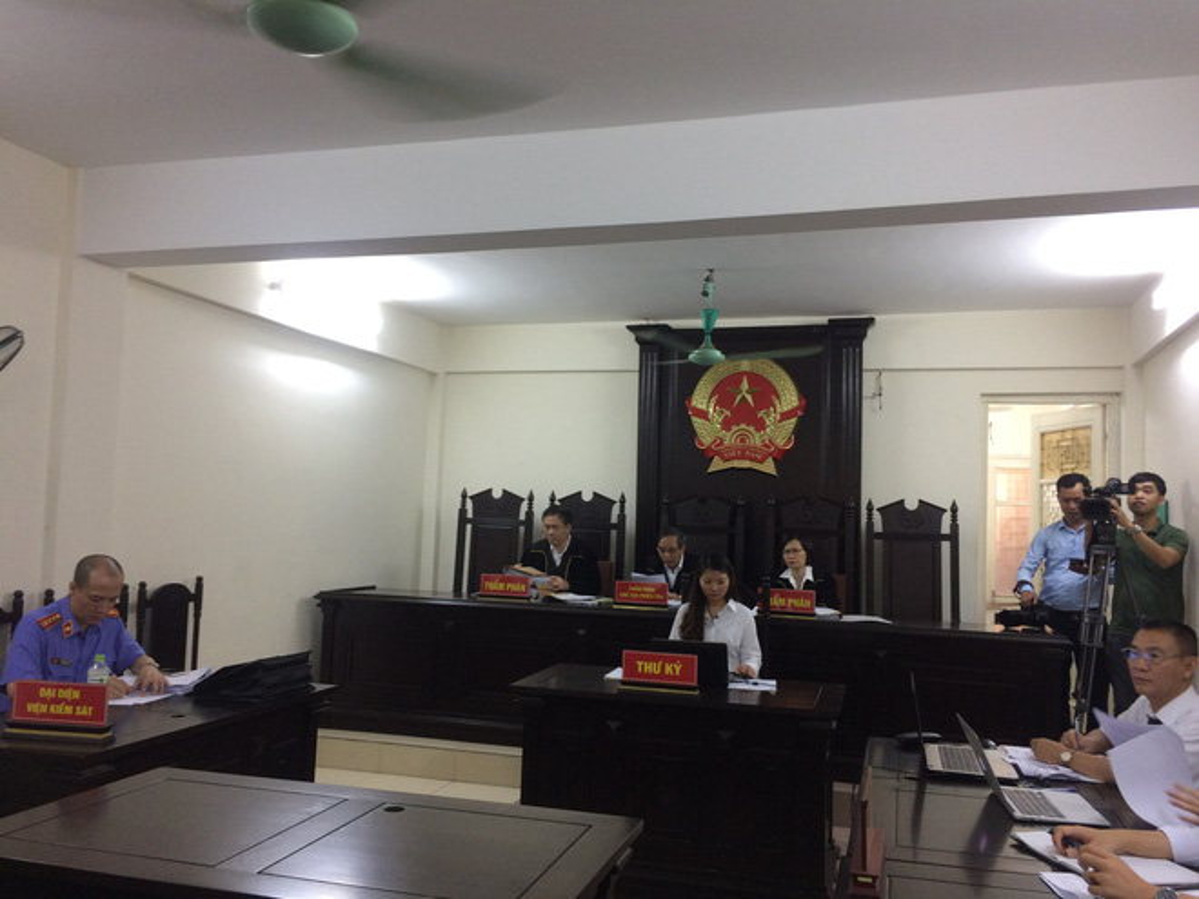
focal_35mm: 29
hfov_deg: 61.7
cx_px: 600
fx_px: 1004
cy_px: 450
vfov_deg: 48.2
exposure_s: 1/33
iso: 125
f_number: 2.2
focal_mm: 4.15
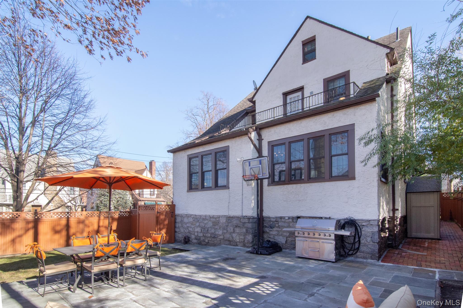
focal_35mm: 16
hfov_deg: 95.0
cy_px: 154
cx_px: 232
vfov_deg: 72.0
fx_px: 212
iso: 640
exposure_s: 1/200
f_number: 11
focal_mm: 11
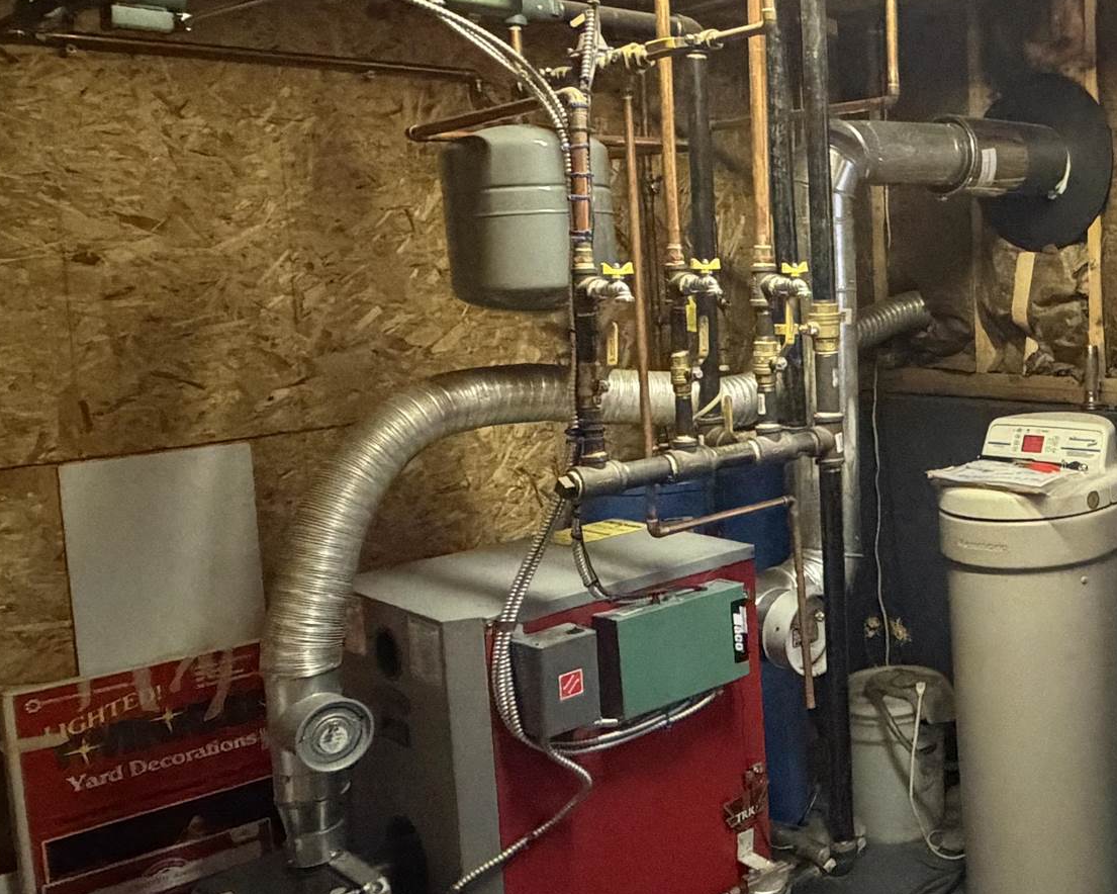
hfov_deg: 42.8
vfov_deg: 39.0
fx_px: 1256
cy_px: 348
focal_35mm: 38
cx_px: 1056
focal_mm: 2.22
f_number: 2.2
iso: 1250
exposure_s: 1/45
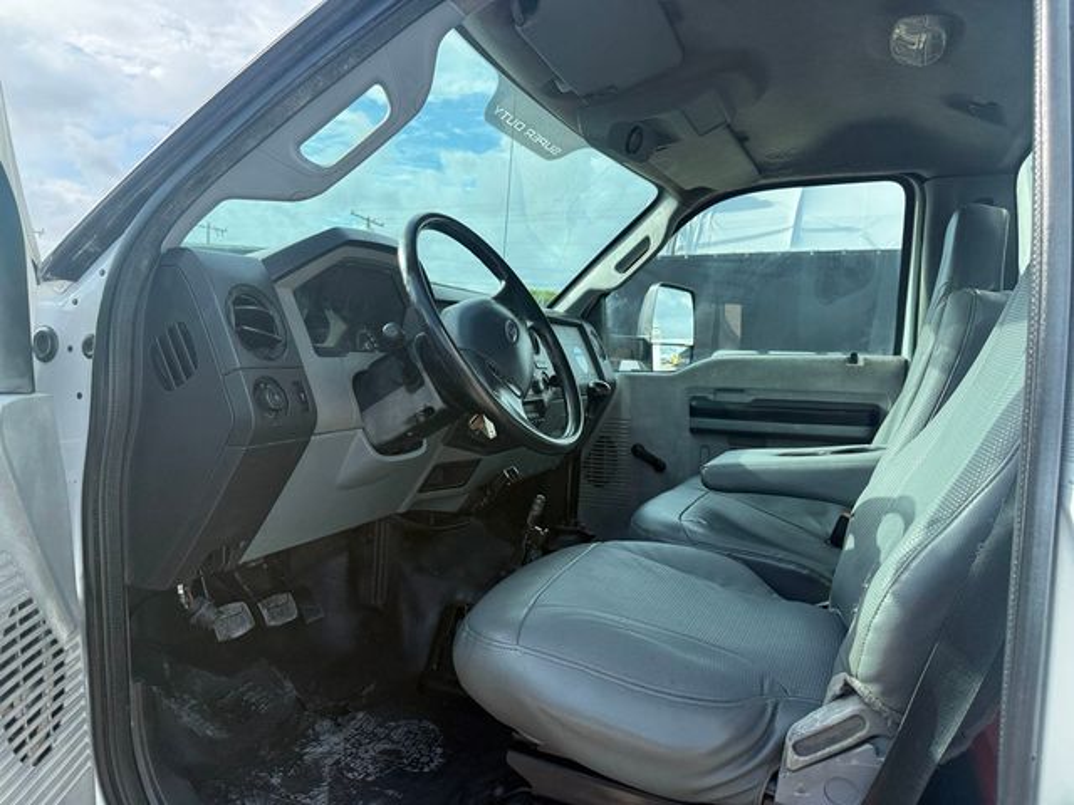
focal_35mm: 24
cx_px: 537
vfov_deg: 56.8
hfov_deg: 71.6
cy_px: 402
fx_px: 745
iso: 100
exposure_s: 1/1585
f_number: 1.78
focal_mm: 6.76
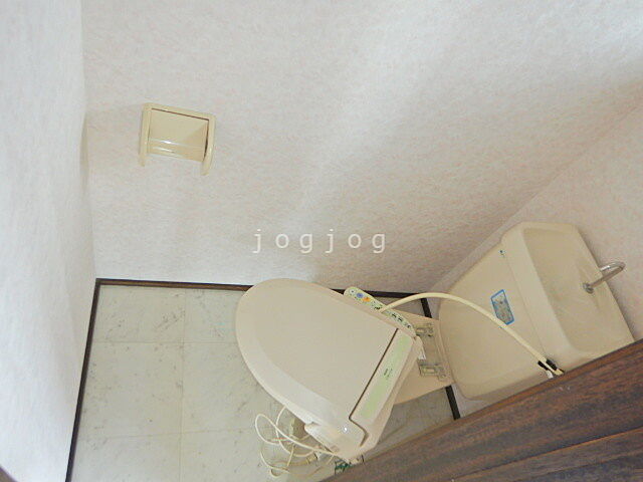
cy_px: 241
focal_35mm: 24
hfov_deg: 71.6
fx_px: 446
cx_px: 322
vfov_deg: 56.8
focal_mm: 4.3
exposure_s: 1/40
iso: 125
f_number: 2.8
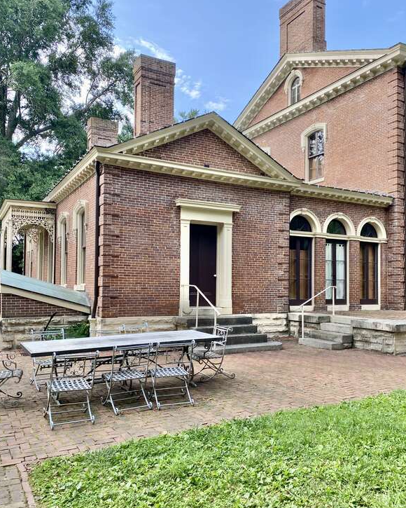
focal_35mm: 28
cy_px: 277
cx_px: 201
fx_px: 421
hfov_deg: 51.5
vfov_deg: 62.1
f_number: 1.8
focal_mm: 4.25
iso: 32
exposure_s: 1/393
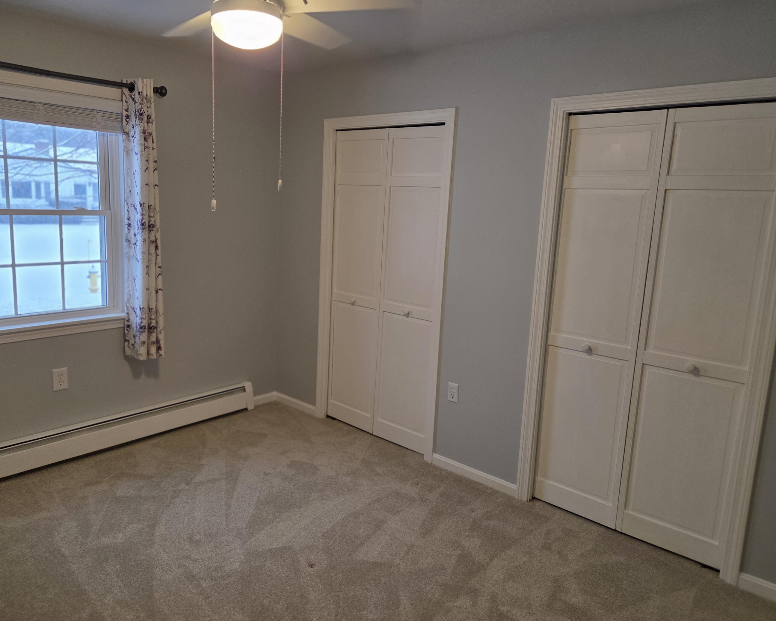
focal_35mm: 26
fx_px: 597
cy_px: 291
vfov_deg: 54.9
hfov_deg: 65.7
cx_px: 334
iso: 250
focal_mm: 5.4
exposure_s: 1/120
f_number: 1.8
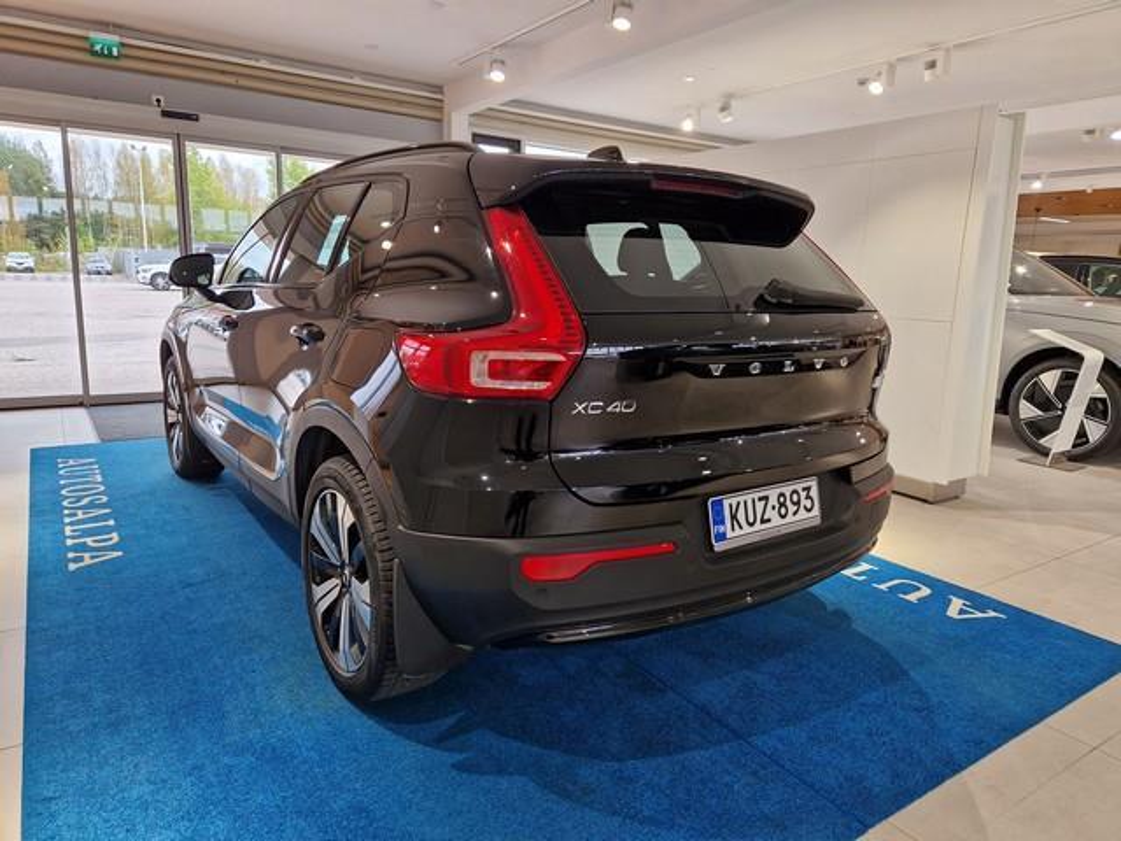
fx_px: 745
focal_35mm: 23
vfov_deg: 58.9
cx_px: 560
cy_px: 420
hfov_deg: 73.9
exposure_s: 1/180
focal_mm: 5.4
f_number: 1.8
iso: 125
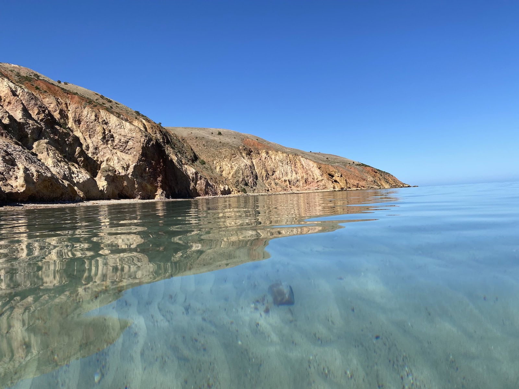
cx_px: 260
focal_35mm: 26
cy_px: 194
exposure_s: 1/3731
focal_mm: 4.2
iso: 32
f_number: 1.8
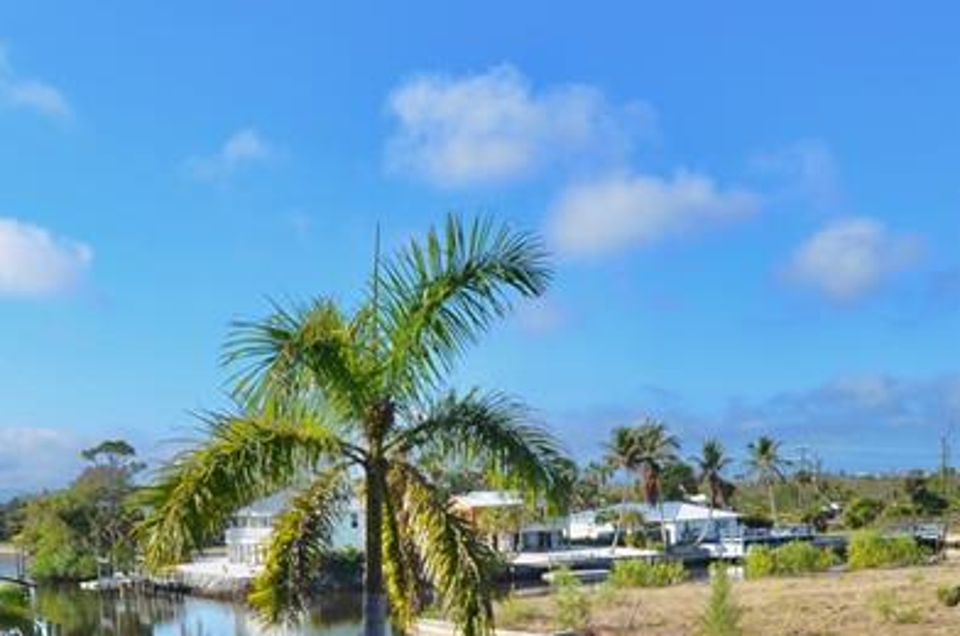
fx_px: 1251
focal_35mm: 47
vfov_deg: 27.4
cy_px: 592
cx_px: 468
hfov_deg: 42.0
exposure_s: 1/250
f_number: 8
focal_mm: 12
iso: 100
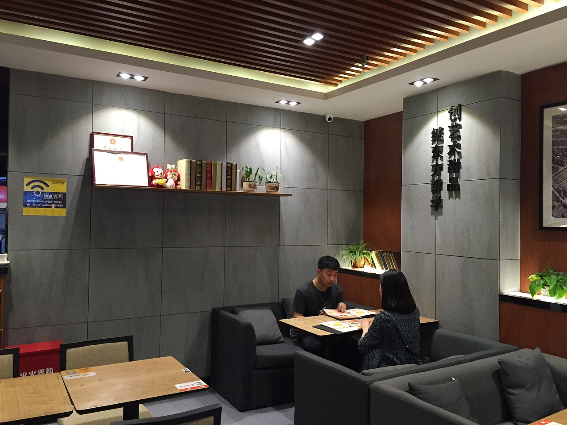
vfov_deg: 48.2
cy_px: 212
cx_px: 284
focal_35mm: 29
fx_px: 475
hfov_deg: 61.7
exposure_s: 1/30
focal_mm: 4.15
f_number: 2.2
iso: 200
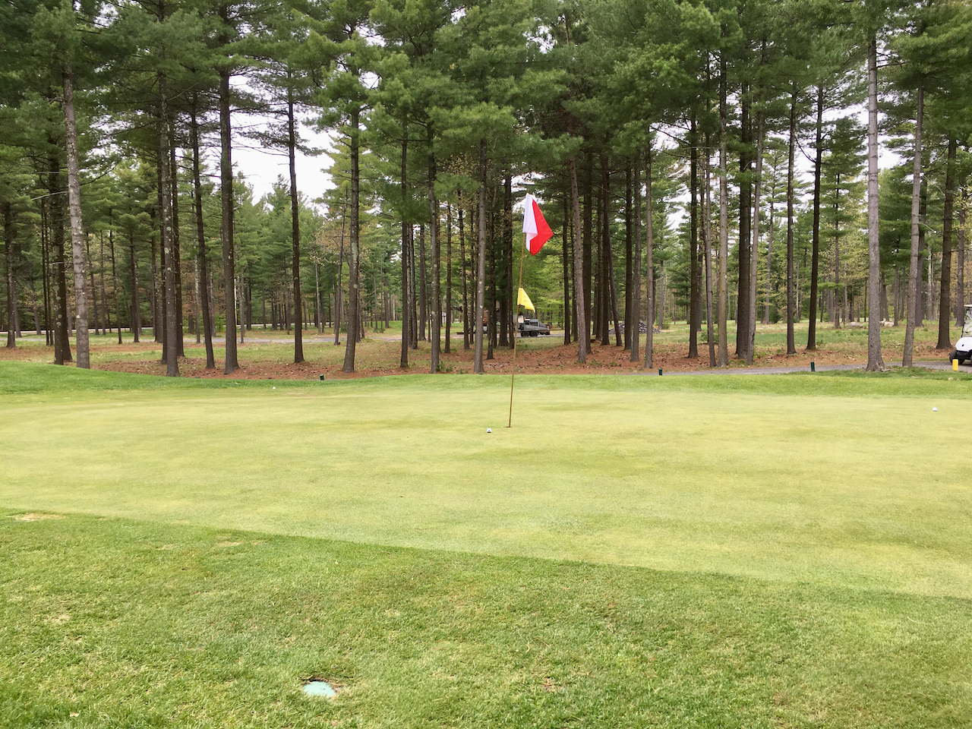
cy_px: 364
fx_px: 814
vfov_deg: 48.2
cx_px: 486
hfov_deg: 61.7
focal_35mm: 29
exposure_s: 1/354
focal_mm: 4.15
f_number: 2.2
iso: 25
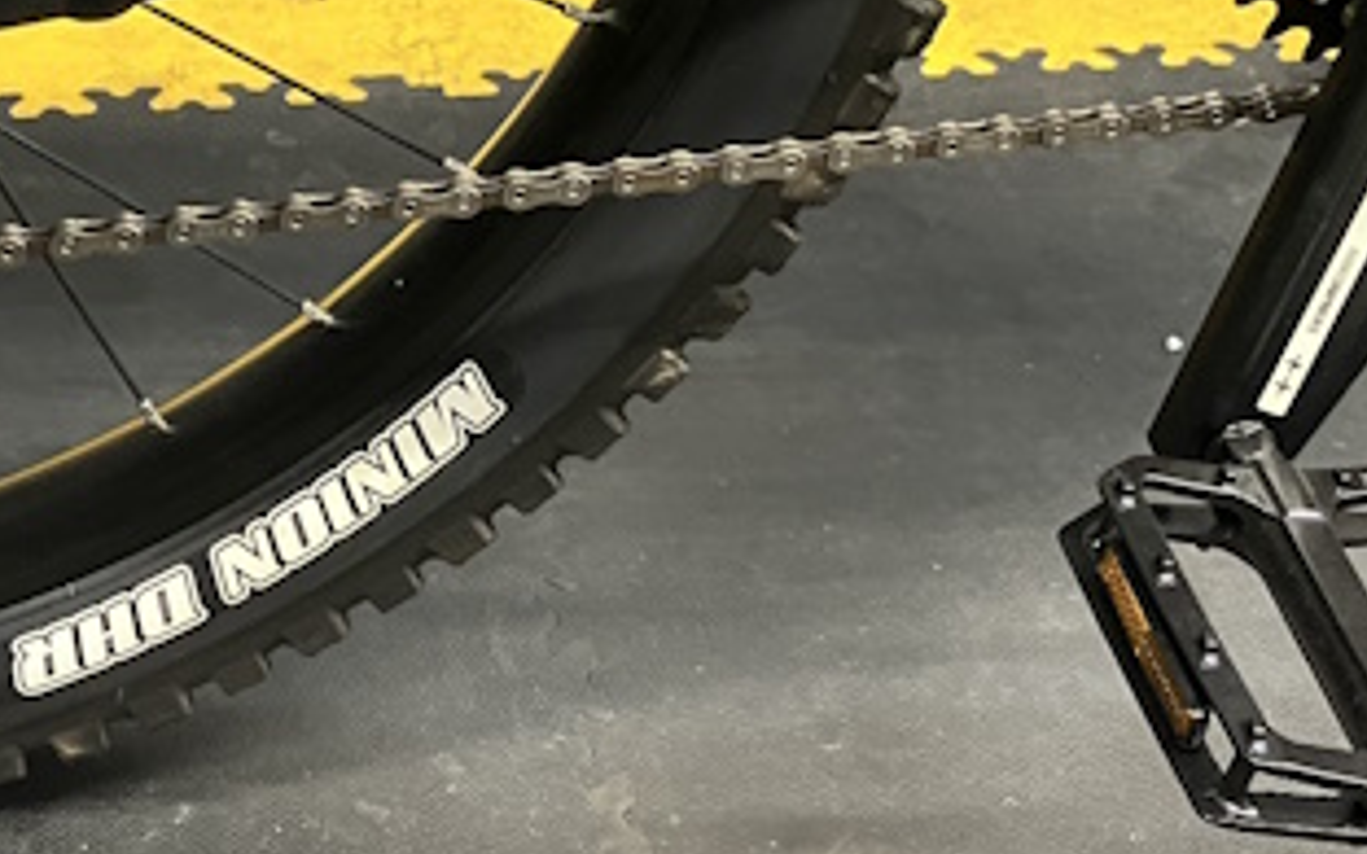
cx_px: 508
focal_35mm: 76
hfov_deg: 27.0
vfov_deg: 16.8
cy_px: 18
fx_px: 2831
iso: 320
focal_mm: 3.99
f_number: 1.8
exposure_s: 1/33
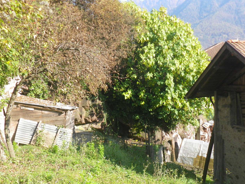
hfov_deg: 38.8
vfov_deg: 29.5
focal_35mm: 49
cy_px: 124
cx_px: 139
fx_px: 347
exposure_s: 1/200
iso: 80
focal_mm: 6.2
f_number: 3.8
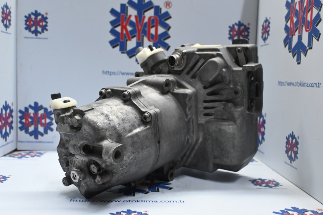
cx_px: 162
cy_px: 108
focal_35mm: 38
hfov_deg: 51.3
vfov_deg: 35.5
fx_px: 336
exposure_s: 1/125
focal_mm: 25
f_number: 4.2
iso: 2000
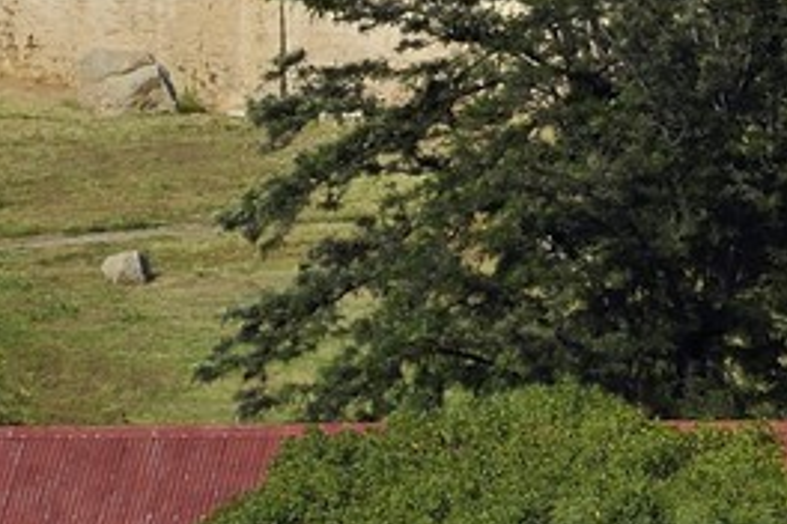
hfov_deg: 2.3
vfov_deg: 1.5
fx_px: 19848
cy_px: -259
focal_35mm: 908
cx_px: 2176
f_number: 14
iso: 200
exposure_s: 1/250
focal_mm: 150
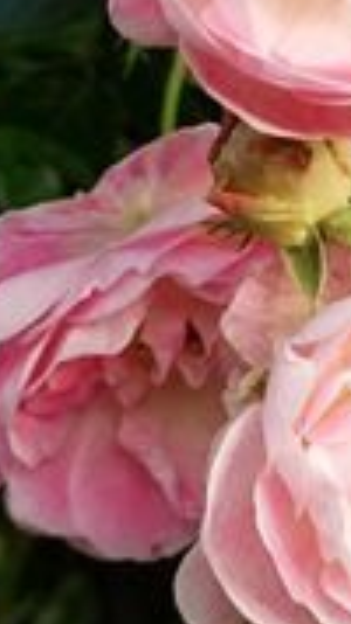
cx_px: 646
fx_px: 1524
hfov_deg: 12.0
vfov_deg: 22.4
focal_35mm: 92
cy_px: 26
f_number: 4
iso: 125
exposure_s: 1/320
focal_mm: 9
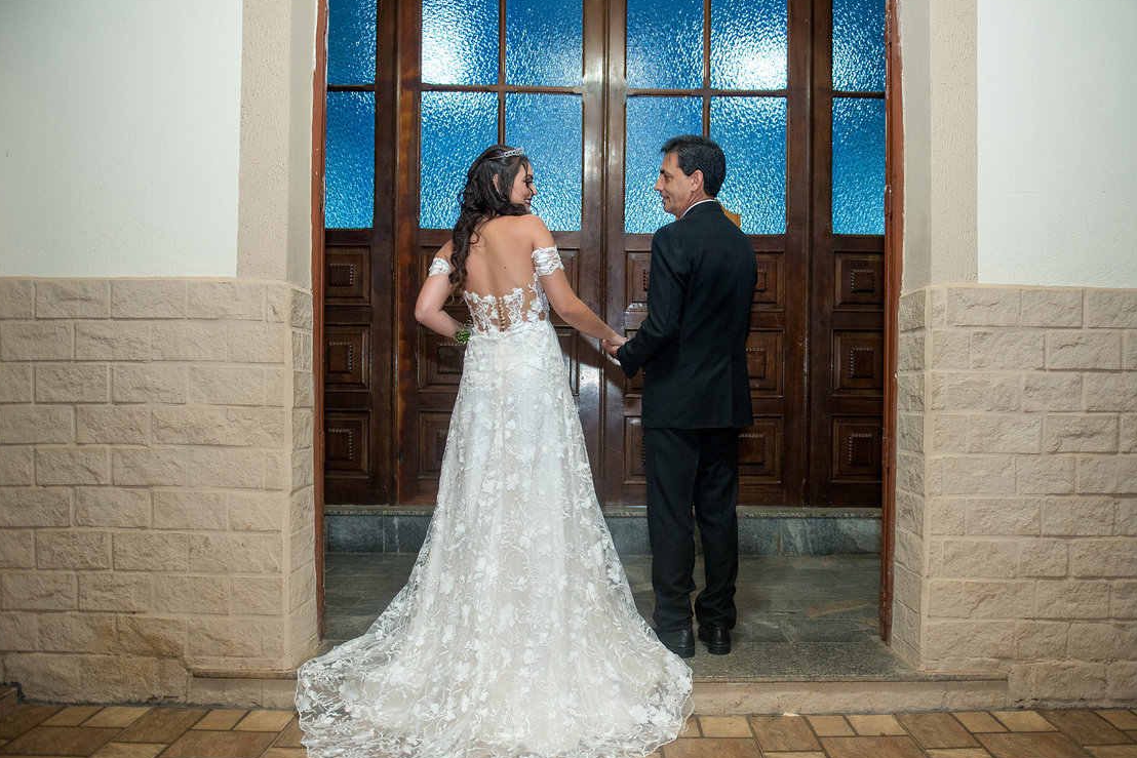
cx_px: 604
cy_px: 404
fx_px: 821
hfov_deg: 69.3
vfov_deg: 49.5
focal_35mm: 26
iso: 1600
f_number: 2.8
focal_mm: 24
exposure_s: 1/125
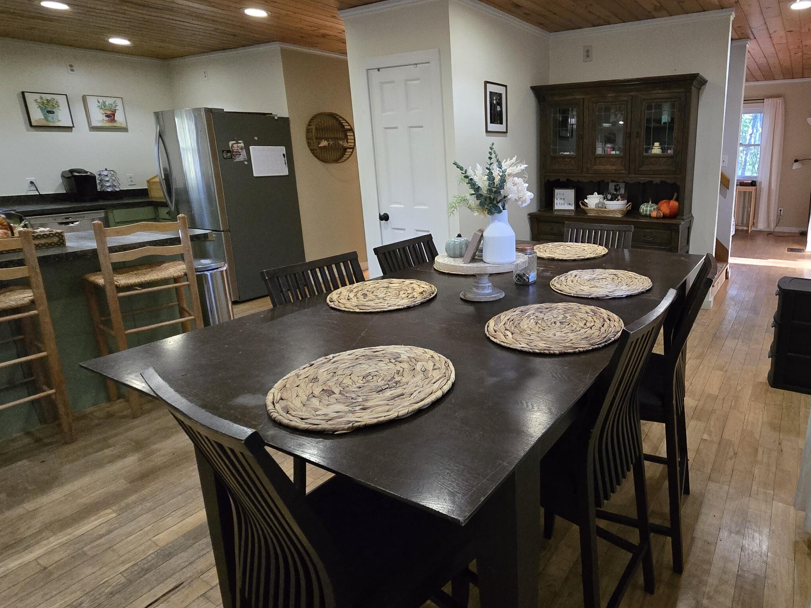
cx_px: 540
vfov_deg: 68.5
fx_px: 445
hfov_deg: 81.8
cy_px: 271
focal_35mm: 19
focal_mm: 2.2
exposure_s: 1/60
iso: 1250
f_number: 2.2
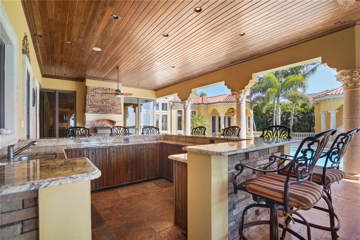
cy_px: 120
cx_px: 180
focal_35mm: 16
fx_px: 160
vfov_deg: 73.7
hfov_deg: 96.7
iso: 320
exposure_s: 1/400
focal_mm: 16
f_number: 4
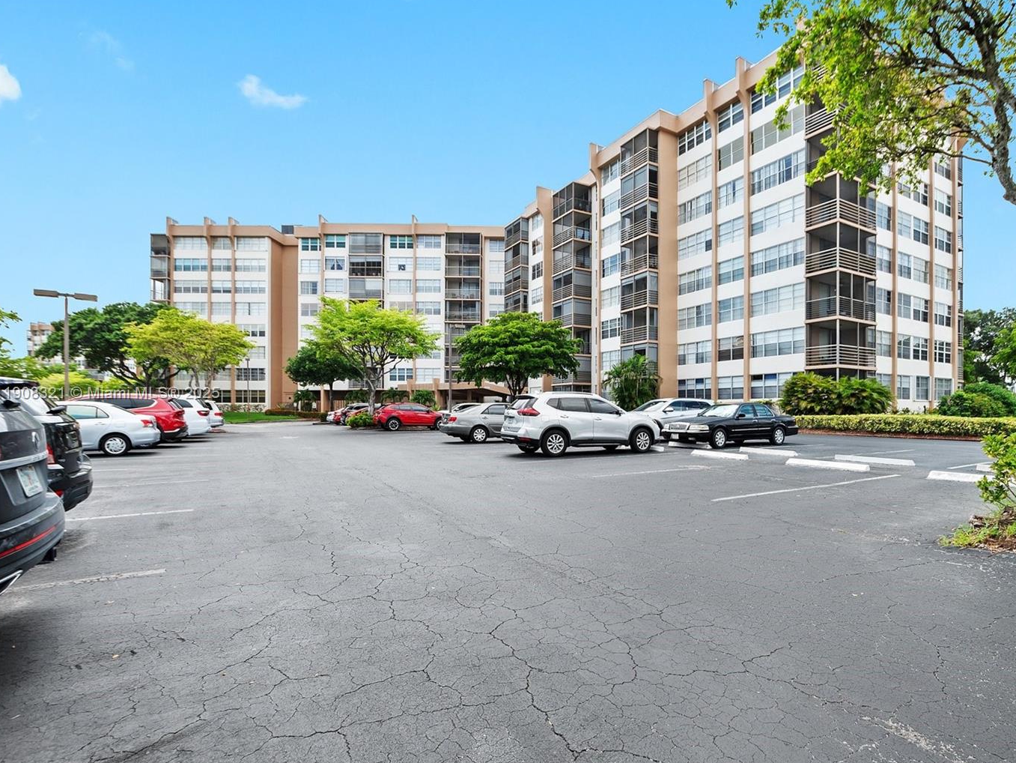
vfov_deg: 74.7
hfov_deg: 90.4
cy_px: 394
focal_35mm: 17
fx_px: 499
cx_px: 580
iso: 100
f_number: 5.6
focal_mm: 10
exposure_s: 1/125
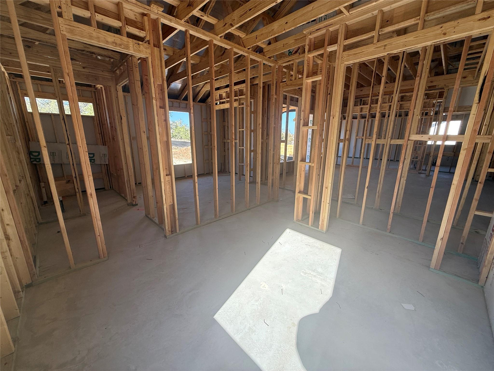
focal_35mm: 14
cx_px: 247
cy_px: 186
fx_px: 200
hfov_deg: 102.1
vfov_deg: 85.7
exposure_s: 1/250
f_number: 2.2
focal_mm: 2.22
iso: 64
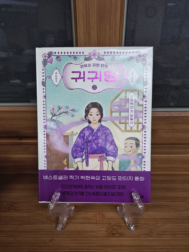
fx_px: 167
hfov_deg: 58.9
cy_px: 126
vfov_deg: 73.9
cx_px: 94
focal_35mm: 23
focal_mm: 5.4
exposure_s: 1/120
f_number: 1.8
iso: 64
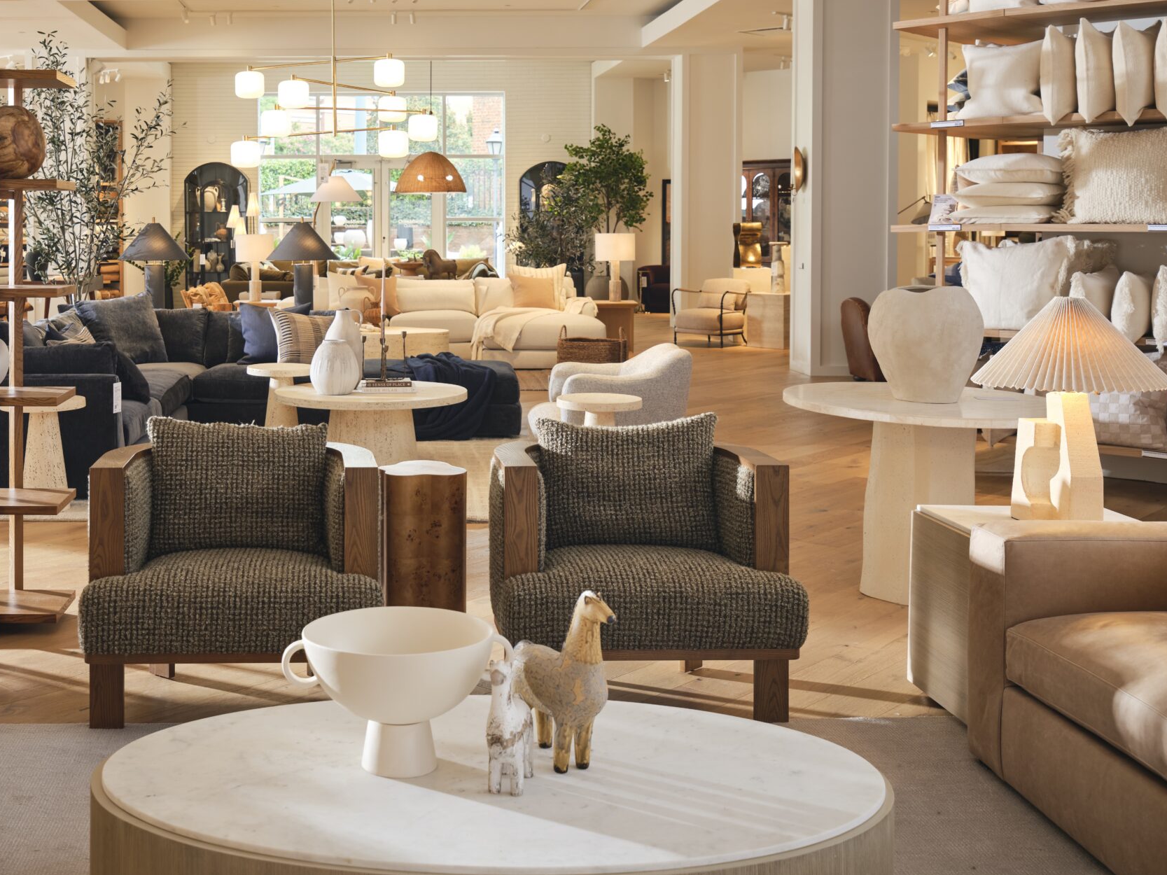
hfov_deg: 43.0
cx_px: 354
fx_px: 1450
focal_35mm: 43
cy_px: 290
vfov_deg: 33.3
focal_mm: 35
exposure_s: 1/25
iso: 320
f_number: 5.6
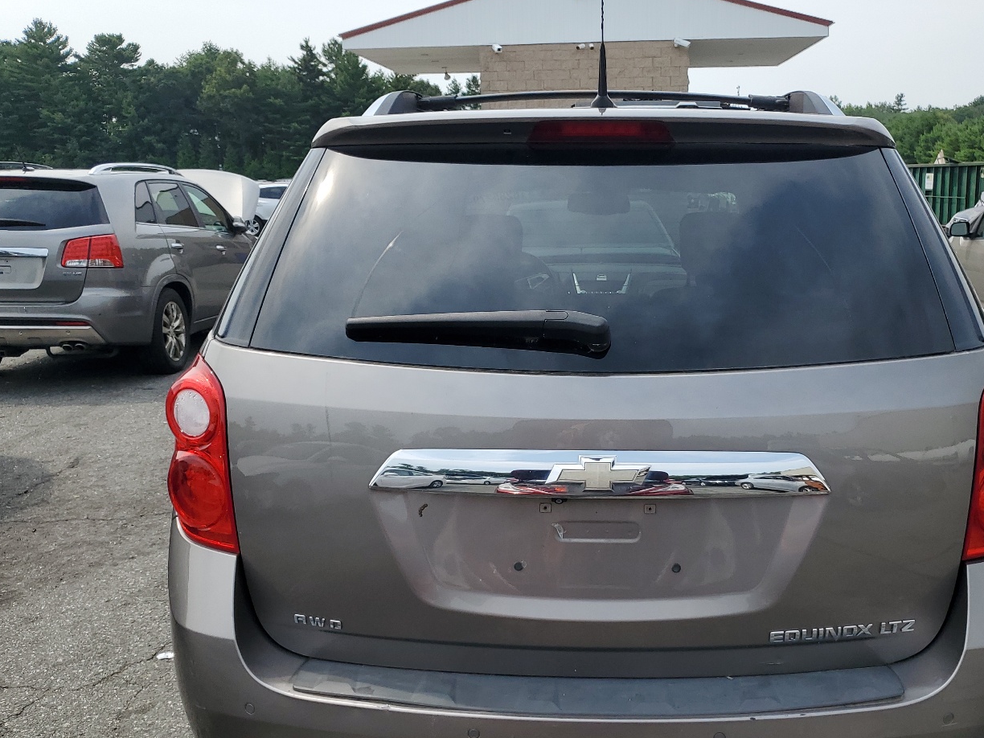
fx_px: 966
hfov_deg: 53.5
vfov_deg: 41.5
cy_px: 462
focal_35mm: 34
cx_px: 597
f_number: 1.5
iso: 50
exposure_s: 1/2500
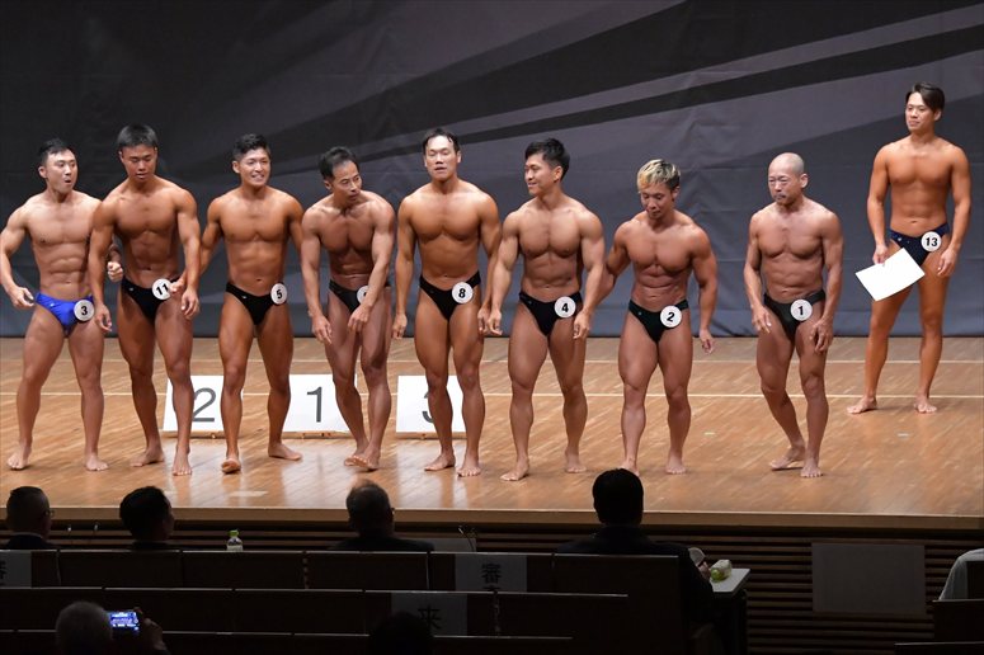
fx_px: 4289
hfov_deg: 13.1
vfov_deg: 8.7
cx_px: 492
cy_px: 328
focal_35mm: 157
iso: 8000
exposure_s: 1/400
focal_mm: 105
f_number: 5.6
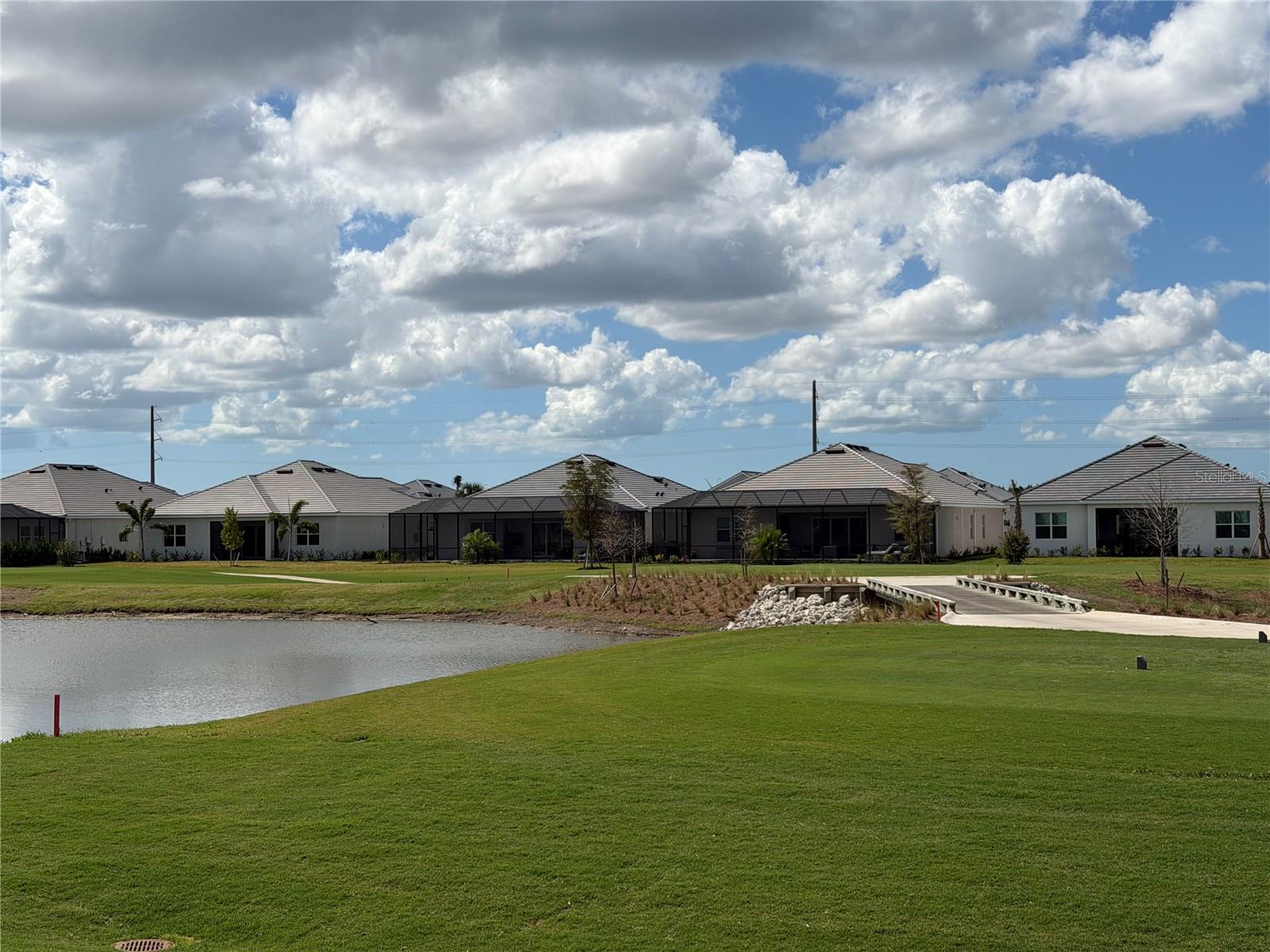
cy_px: 476
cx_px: 635
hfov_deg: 39.7
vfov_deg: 30.3
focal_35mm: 48
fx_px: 1761
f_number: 1.78
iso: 64
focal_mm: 6.76
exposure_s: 1/11364
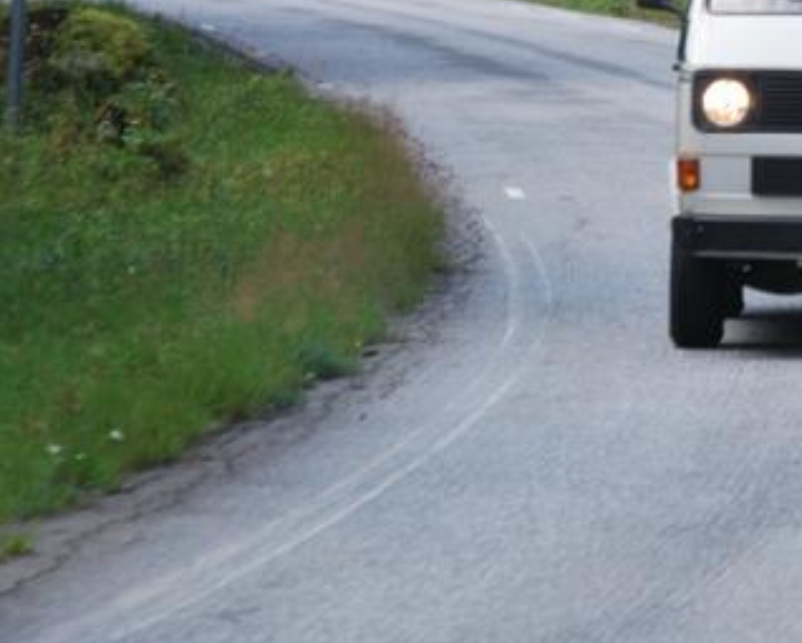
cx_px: 888
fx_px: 9765
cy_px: 30
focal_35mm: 411
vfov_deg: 3.8
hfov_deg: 4.7
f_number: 6
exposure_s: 1/250
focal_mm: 116
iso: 200
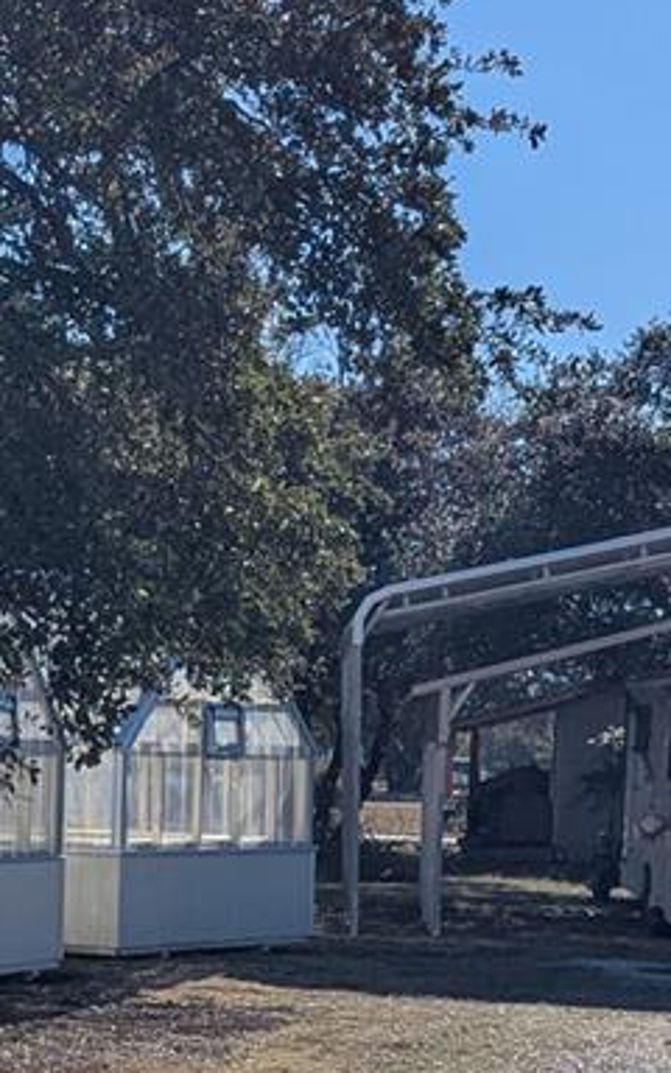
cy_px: 925
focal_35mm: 102
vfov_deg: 20.1
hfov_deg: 12.8
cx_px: 186
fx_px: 2984
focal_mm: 6.81
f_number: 1.85
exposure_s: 1/5952
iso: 47
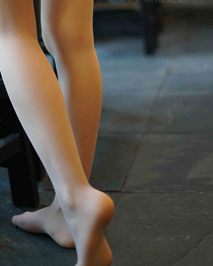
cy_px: 39
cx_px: 64
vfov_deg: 20.5
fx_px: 725
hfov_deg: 16.7
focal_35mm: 92
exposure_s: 1/125
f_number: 1.8
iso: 200
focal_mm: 50
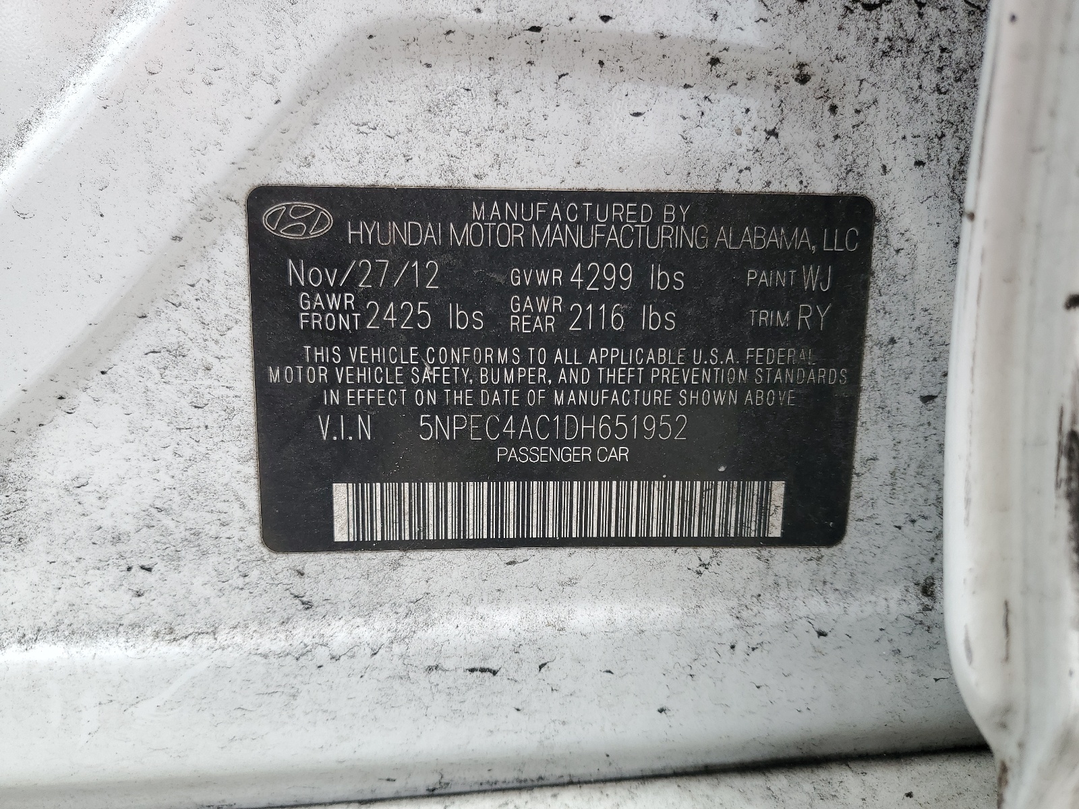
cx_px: 540
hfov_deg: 67.3
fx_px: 810
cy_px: 404
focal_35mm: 26
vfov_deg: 53.1
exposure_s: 1/1250
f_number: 1.5
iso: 50
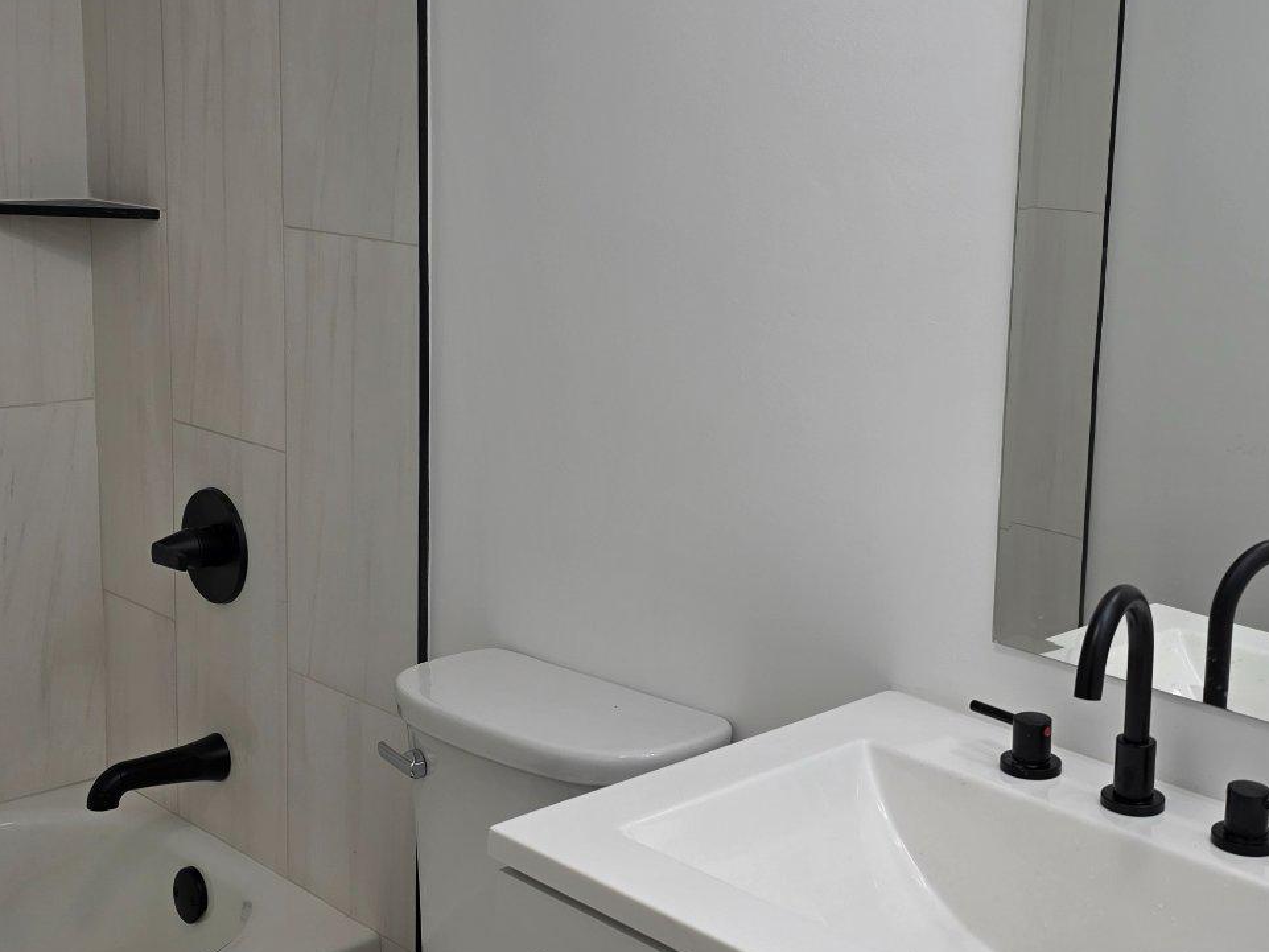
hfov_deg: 38.7
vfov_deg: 29.6
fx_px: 1797
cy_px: 367
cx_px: 780
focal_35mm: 49
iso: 32
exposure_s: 1/120
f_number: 1.7
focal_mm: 6.3
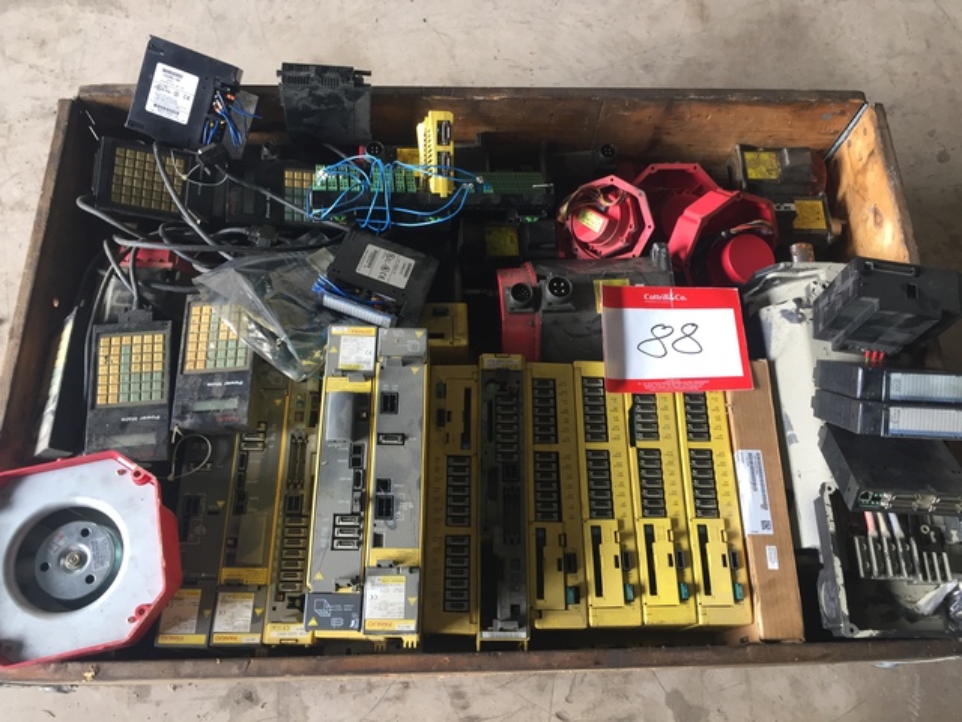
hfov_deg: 61.7
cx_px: 481
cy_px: 361
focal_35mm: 29
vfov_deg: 48.2
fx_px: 806
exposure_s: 1/33
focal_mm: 4.15
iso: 32
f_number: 2.2
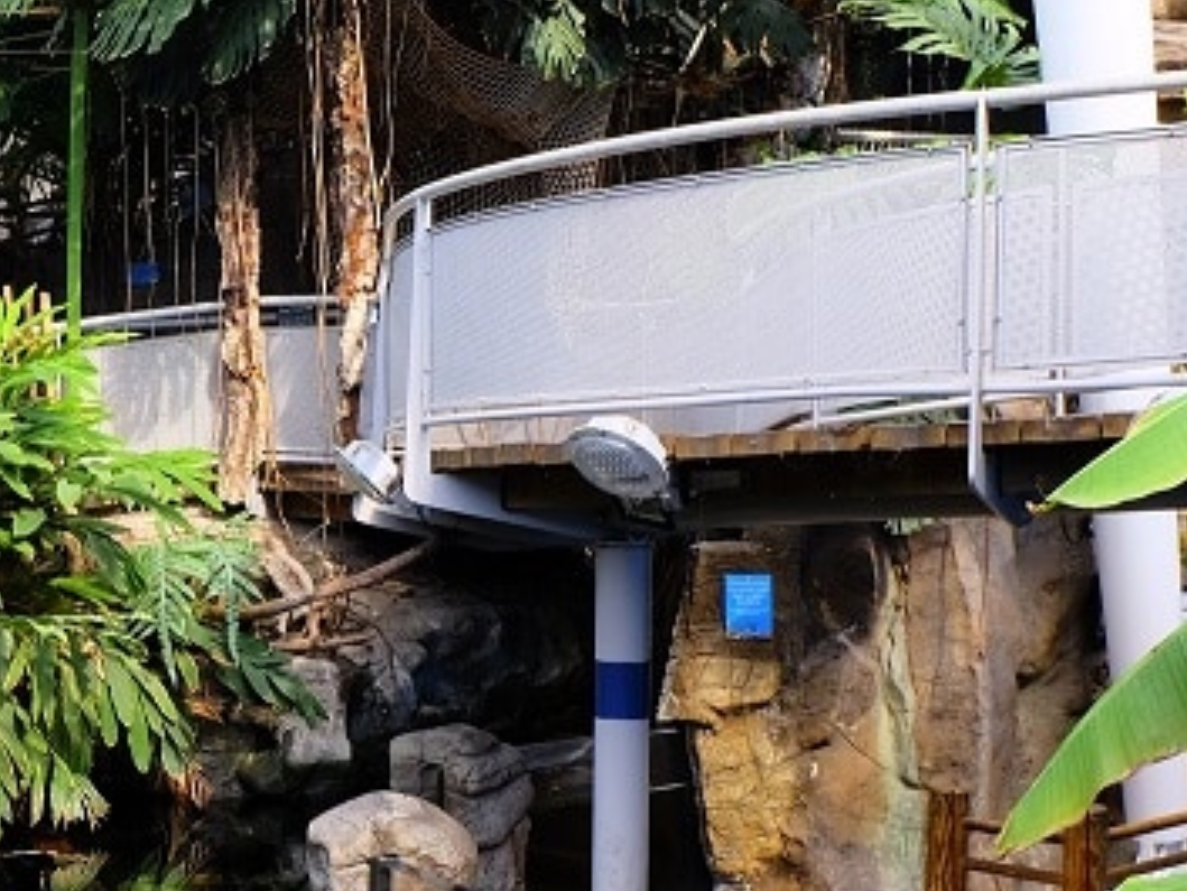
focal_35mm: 68
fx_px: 2333
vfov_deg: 21.6
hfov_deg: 27.6
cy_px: 568
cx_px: 128
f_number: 8
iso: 400
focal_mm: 16.7
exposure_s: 1/45
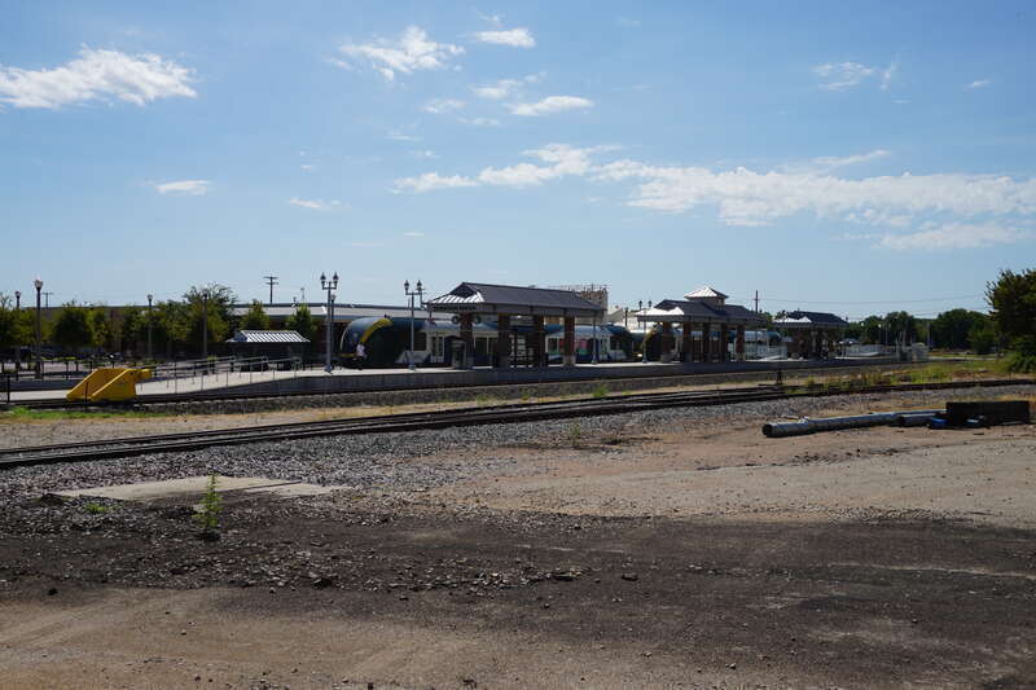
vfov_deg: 35.5
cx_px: 518
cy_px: 345
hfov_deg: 51.3
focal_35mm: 38
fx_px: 1079
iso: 100
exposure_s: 1/250
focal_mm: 25
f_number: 11
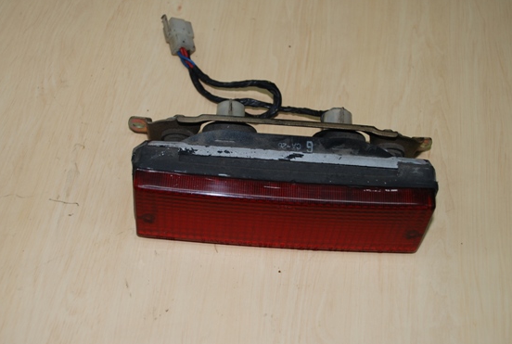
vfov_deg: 26.9
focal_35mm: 51
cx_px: 265
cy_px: 159
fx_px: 721
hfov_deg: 39.1
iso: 200
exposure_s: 1/60
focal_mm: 31
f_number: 4.2
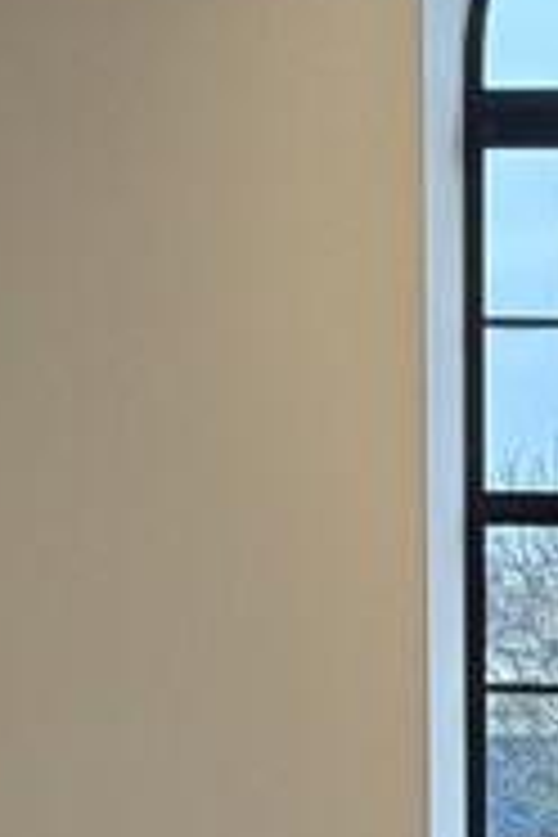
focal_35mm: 80
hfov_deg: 16.4
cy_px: 1012
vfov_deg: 23.2
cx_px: 648
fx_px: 1860
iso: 320
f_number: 2.2
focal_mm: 2.22
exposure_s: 1/100
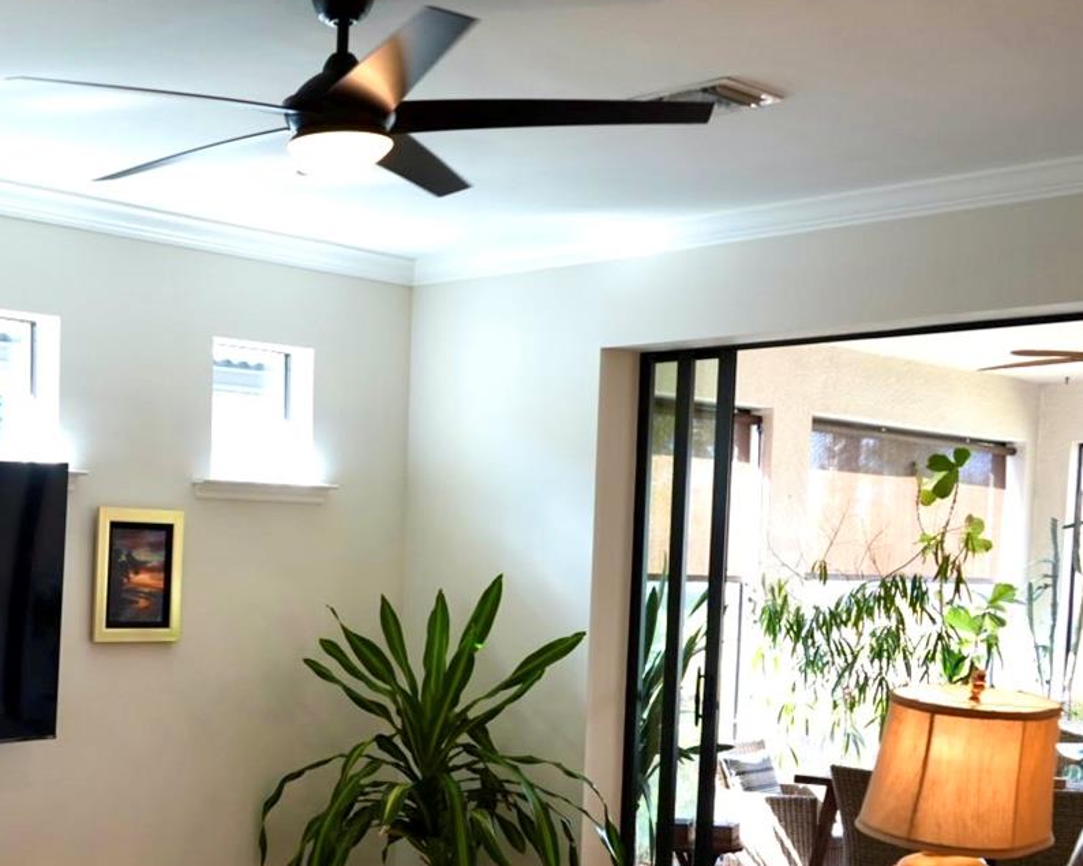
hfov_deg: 33.4
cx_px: 97
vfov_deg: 27.9
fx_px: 1699
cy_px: 711
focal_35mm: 53
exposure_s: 1/160
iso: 400
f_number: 4
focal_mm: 28
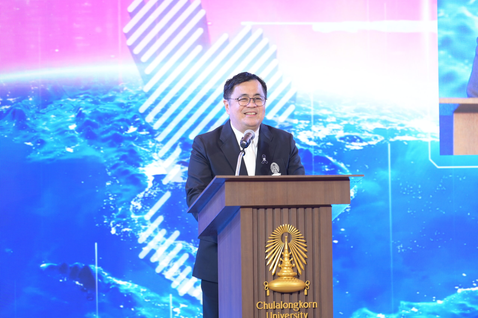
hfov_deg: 10.3
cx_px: 239
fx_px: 2655
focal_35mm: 200
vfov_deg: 6.9
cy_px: 159
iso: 400
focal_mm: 200
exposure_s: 1/80
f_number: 2.8
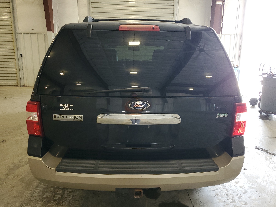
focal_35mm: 26
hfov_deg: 67.3
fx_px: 207
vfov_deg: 53.1
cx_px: 138
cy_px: 104
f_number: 1.5
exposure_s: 1/60.2
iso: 117
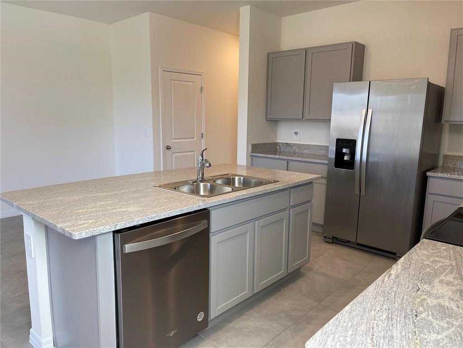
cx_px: 232
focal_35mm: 26
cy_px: 174
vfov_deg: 53.1
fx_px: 348
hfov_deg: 67.3
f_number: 1.6
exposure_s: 1/120
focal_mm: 5.1
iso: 100
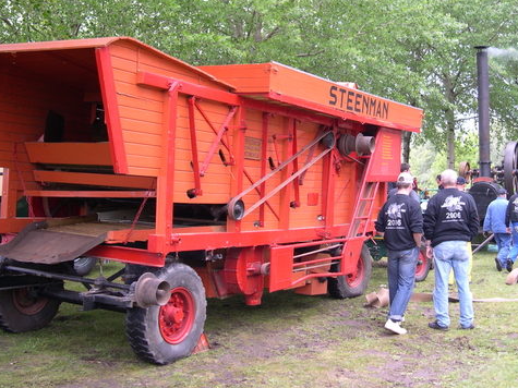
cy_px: 163
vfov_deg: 30.2
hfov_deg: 39.6
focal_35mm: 48
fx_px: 718
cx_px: 301
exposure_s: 1/66.4
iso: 100
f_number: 2.8
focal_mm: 8
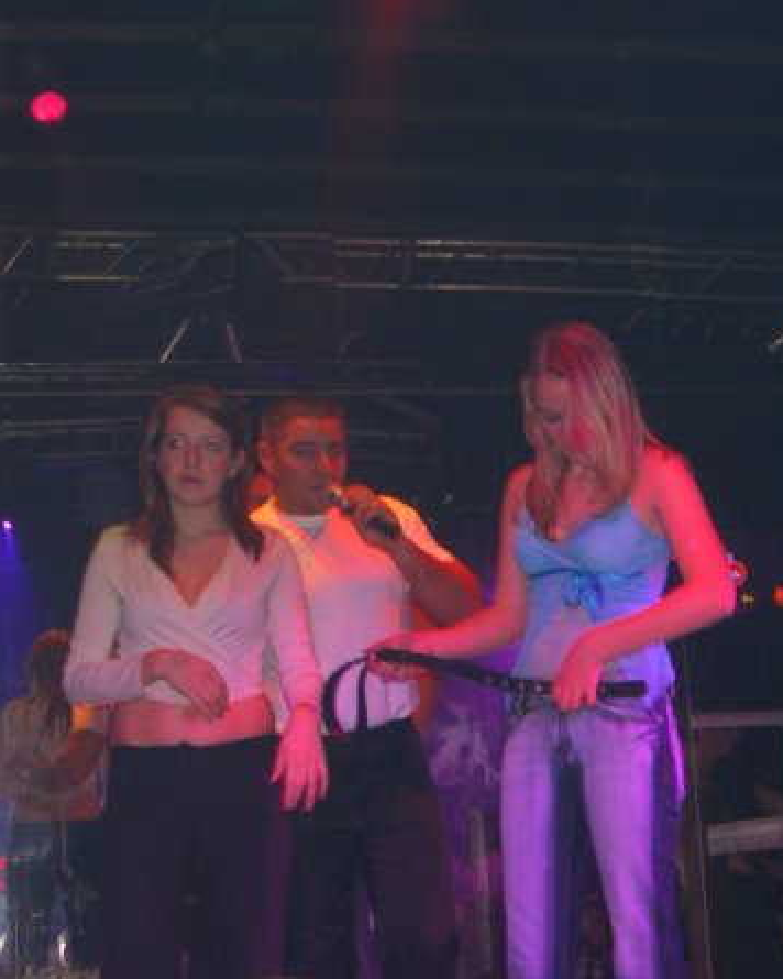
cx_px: 235
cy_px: 488
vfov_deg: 25.4
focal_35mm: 75
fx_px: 2173
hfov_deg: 20.3
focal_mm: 11.8
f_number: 3.6
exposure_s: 1/60
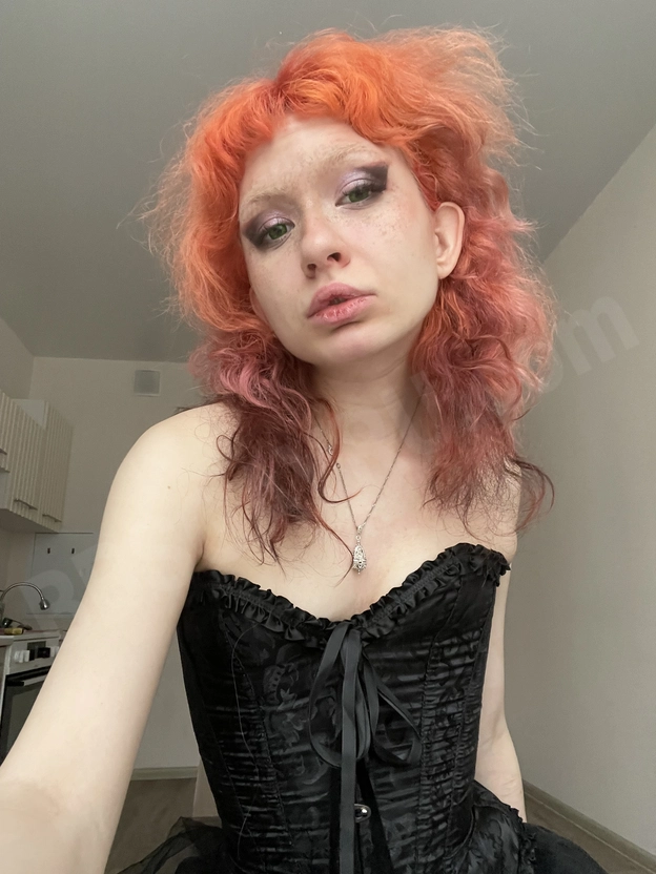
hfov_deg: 58.9
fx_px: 581
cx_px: 328
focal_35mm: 23
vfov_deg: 73.9
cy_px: 437
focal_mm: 2.71
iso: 400
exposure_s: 1/42
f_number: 2.2
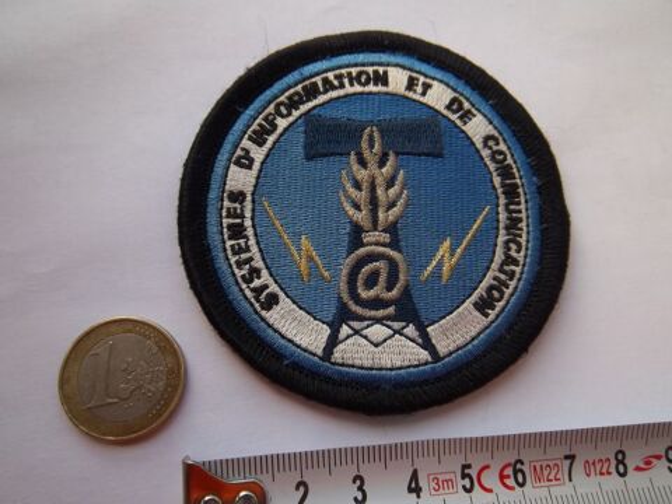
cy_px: 252
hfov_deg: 63.4
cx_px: 336
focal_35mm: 28
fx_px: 544
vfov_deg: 49.7
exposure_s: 1/250
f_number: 3.5
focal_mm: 5.05
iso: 64
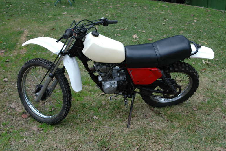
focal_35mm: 43
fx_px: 270
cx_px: 113
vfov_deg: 31.2
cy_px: 74
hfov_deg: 45.4
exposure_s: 1/160
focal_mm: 28
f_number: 3.5
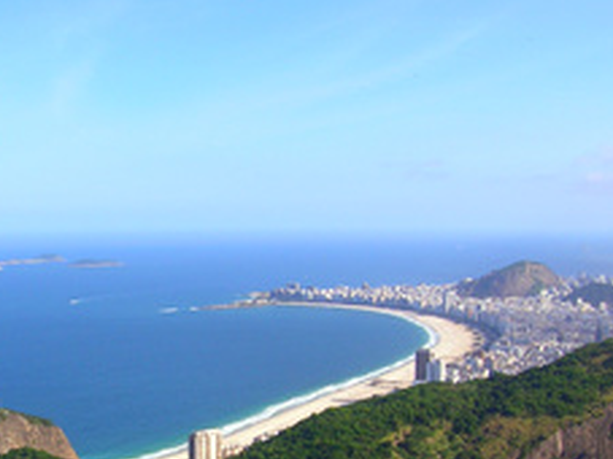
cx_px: 219
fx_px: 1062
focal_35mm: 60
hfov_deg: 32.0
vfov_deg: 24.1
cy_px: 356
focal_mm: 5.7
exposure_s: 1/264
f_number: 4.9
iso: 50
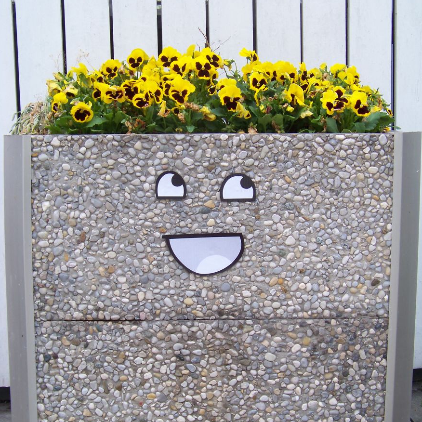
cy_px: 231
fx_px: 800
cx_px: 211
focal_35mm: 58
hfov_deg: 29.6
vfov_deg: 29.5
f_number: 2.8
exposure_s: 1/200
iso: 64
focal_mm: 7.6
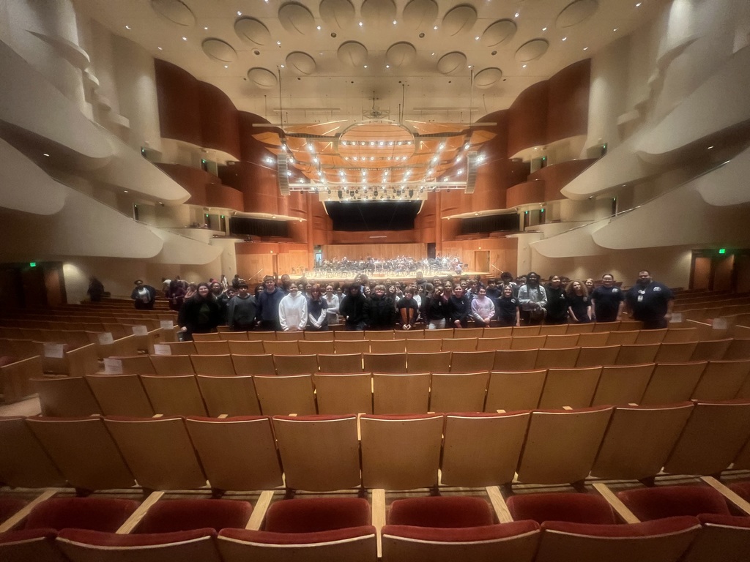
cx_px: 375
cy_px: 281
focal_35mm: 13
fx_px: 282
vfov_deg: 89.9
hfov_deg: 106.2
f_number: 1.8
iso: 1000
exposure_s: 1/40
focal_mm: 1.57
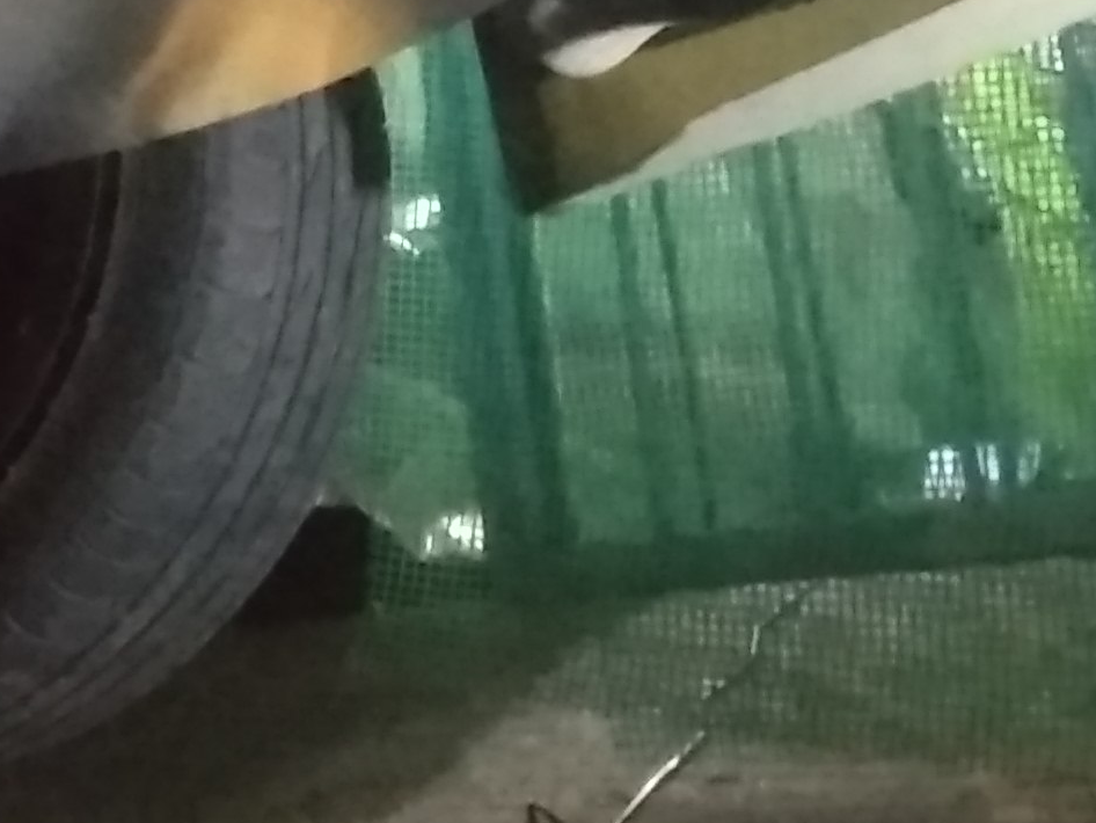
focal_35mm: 93
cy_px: -203
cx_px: -739
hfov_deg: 17.8
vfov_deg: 15.3
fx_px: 2945
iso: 6400
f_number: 2.2
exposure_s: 1/17
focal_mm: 3.81
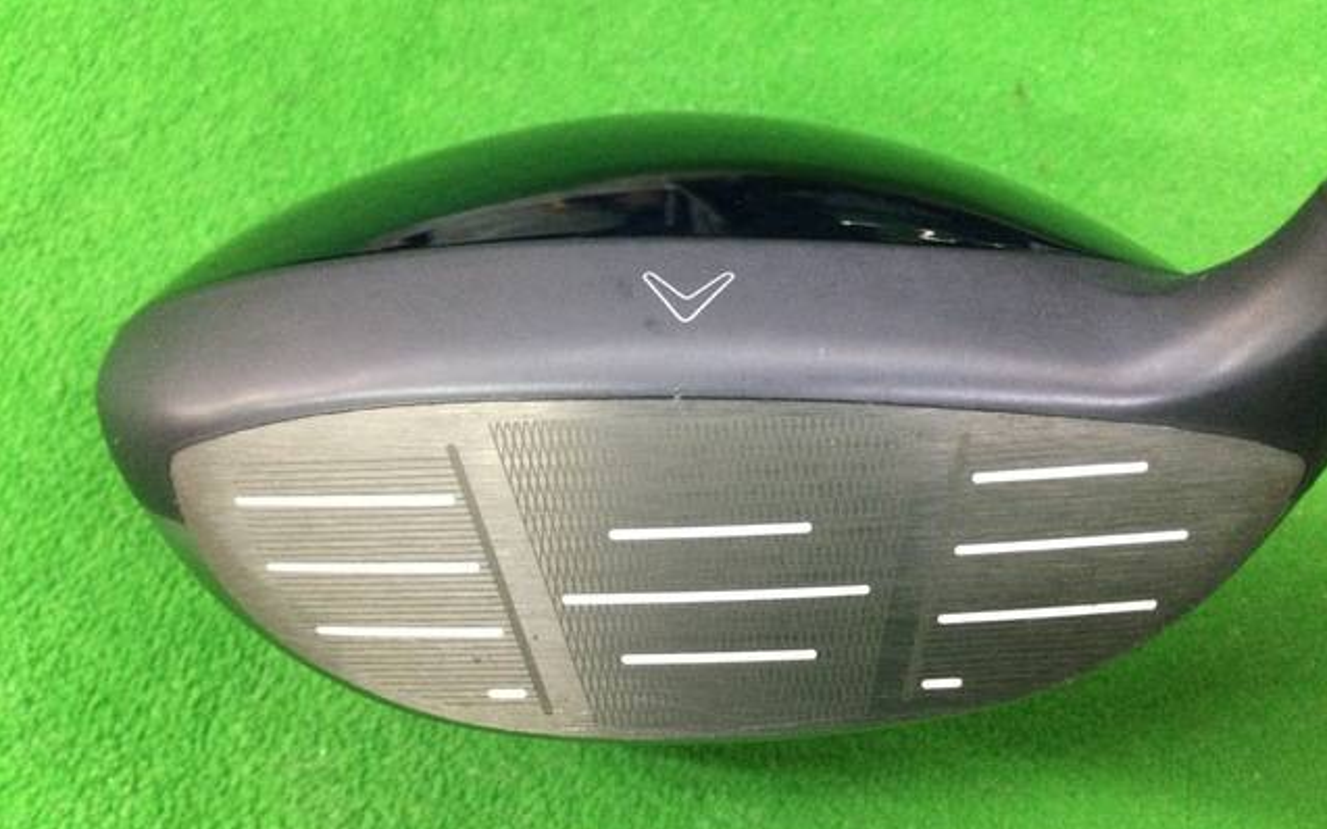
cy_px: 448
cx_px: 665
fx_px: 1193
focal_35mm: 33
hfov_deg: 58.1
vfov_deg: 38.3
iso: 200
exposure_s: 1/20
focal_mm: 3.3
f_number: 2.4
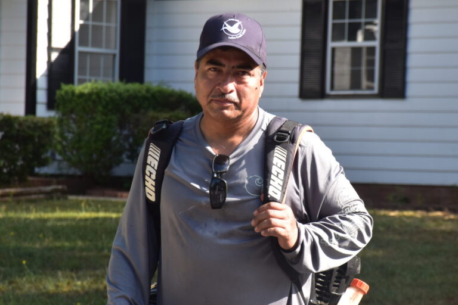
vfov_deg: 7.9
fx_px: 2213
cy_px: 152
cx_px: 229
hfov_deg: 11.8
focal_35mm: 174
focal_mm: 116
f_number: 10
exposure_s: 1/200
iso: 400
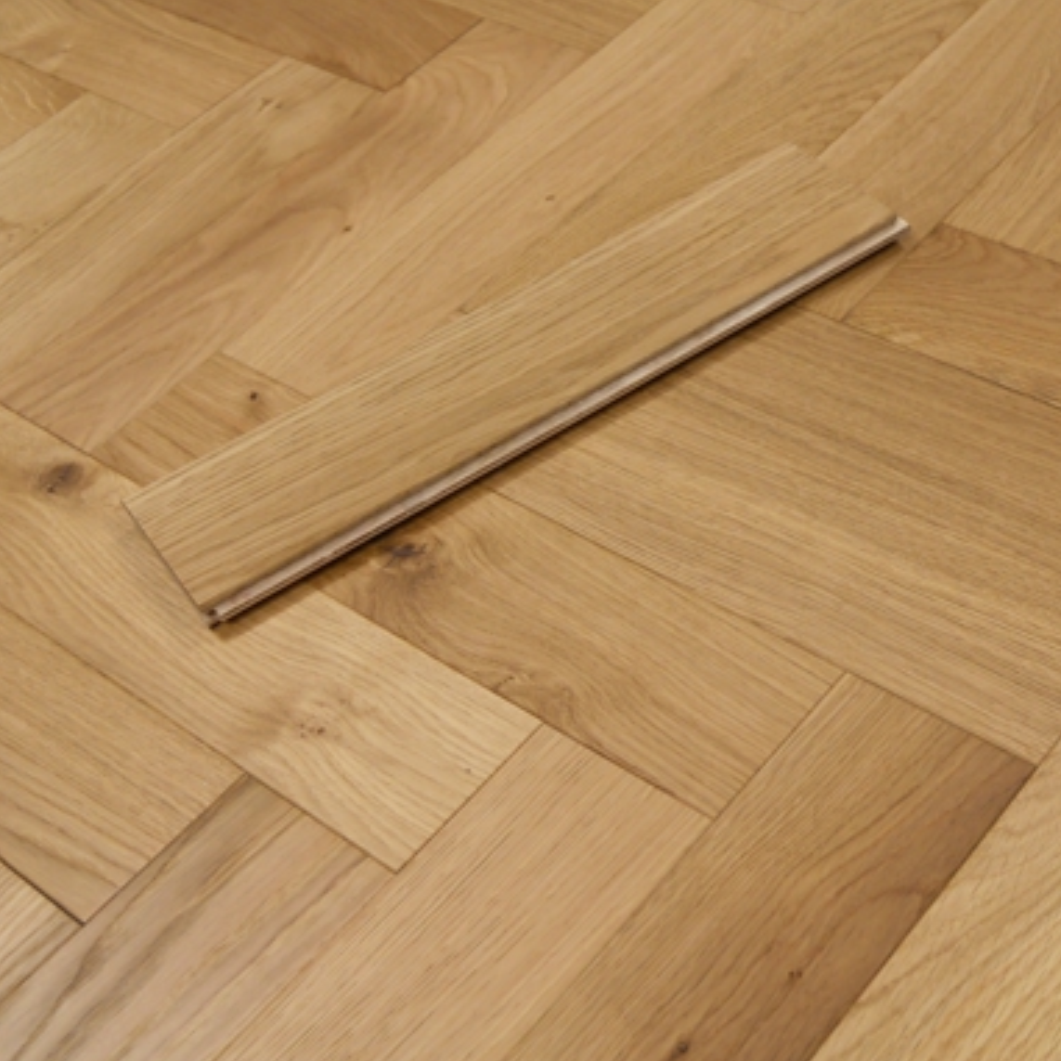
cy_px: 529
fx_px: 1977
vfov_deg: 30.0
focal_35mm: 57
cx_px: 610
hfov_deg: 30.0
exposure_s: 1/60
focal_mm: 24
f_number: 5.2
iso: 800
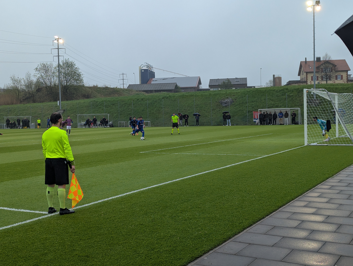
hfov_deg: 39.6
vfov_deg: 30.3
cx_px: 176
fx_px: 490
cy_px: 133
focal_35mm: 48
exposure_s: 1/584
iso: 42
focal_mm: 6.81
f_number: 1.85
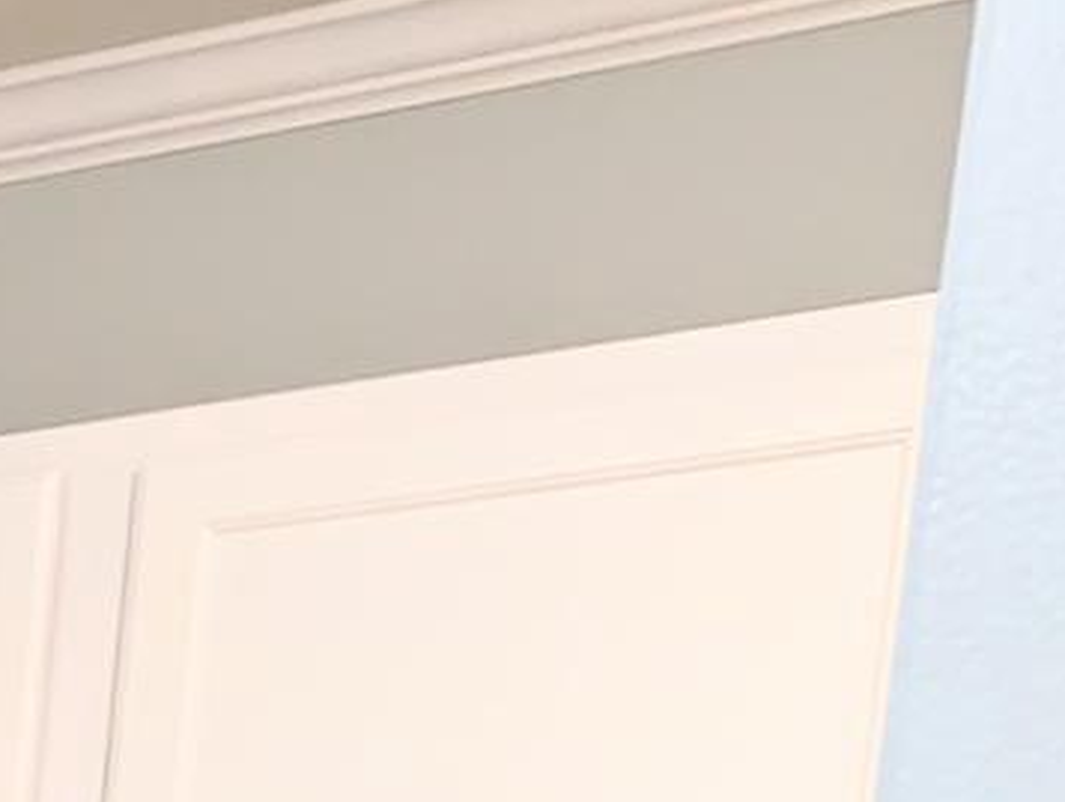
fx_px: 4222
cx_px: -1748
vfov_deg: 9.1
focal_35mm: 137
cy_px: 2266
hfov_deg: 11.2
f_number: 1.85
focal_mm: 6.81
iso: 260
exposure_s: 1/60
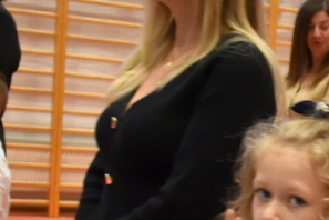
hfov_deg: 16.9
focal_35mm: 109
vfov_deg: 12.3
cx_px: 500
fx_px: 996
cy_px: 270
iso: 720
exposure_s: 1/60
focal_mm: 18
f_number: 4
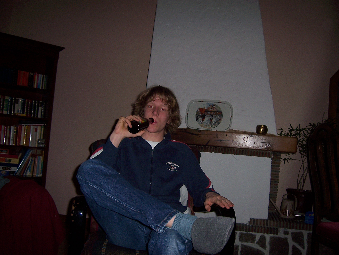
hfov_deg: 51.4
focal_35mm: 36
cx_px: 170
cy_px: 128
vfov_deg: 39.7
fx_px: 353
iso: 125
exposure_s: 1/60
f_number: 2.8
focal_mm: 6.2
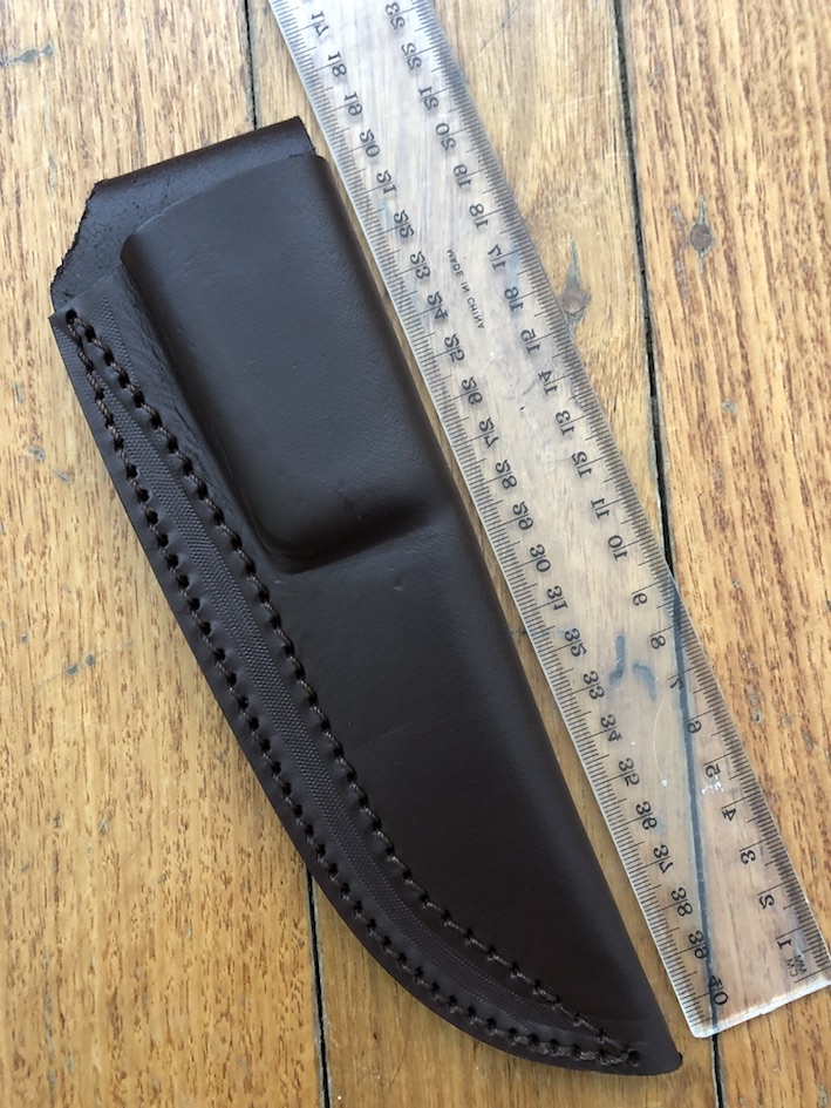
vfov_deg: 63.4
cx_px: 416
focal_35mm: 28
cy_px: 554
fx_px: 896
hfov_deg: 49.8
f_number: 1.8
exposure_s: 1/15
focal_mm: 3.99
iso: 64
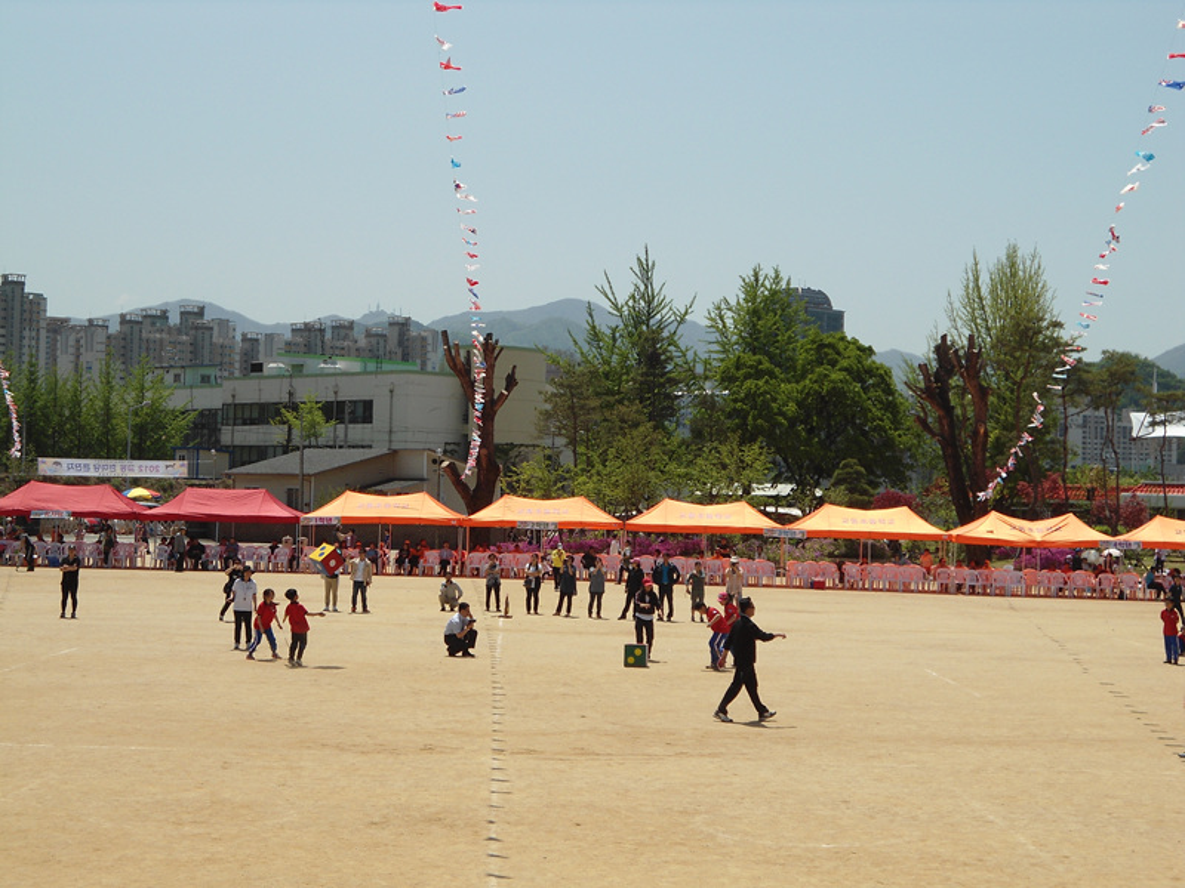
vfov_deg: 23.3
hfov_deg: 30.7
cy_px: 444
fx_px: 2157
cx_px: 592
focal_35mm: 63
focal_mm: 11.2
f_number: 4.2
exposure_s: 1/1000
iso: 80
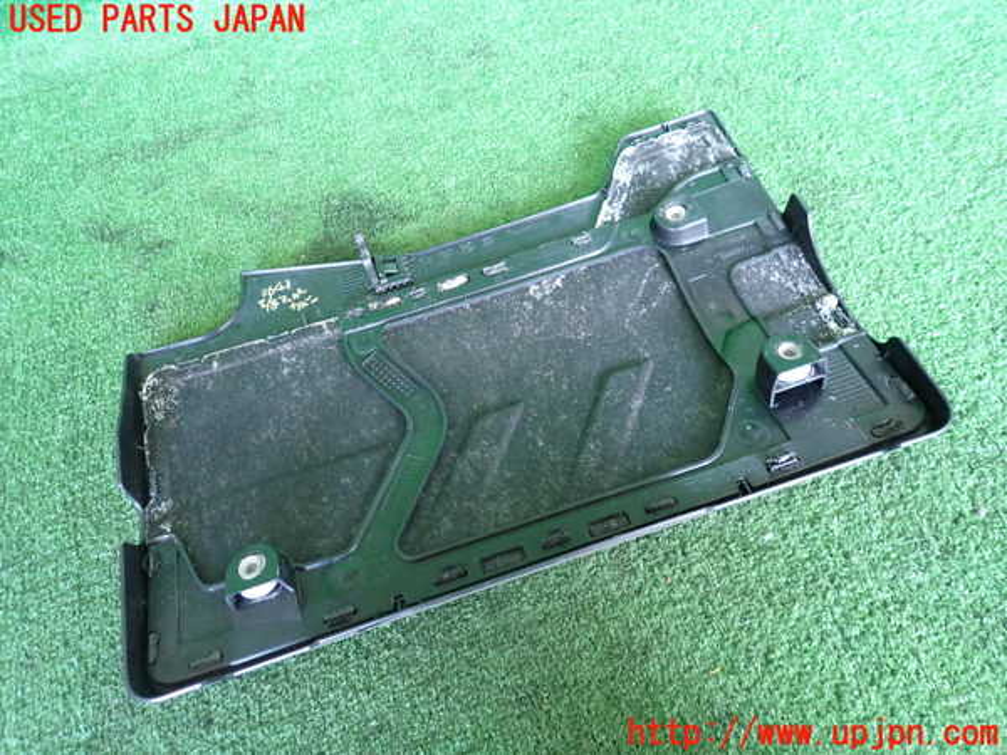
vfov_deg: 54.9
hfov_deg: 69.4
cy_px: 378
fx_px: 727
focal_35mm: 25
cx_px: 504
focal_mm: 4.5
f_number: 2
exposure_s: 1/25
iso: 800
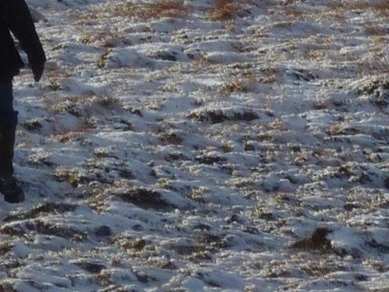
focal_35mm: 539
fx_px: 6060
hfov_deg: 3.7
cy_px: -364
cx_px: 270
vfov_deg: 2.7
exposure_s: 1/400
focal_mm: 17.5
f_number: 5.2
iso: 80
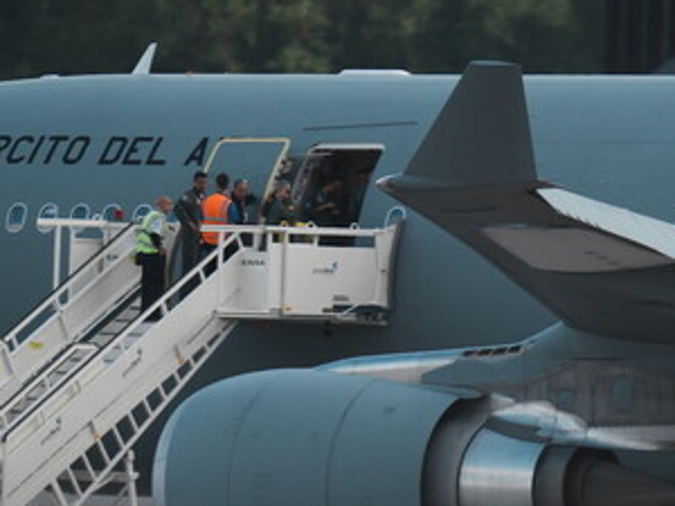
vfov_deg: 1.1
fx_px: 27261
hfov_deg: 1.4
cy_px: 531
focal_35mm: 1398
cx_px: 515
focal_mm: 400
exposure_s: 1/2000
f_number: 2.8
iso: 200
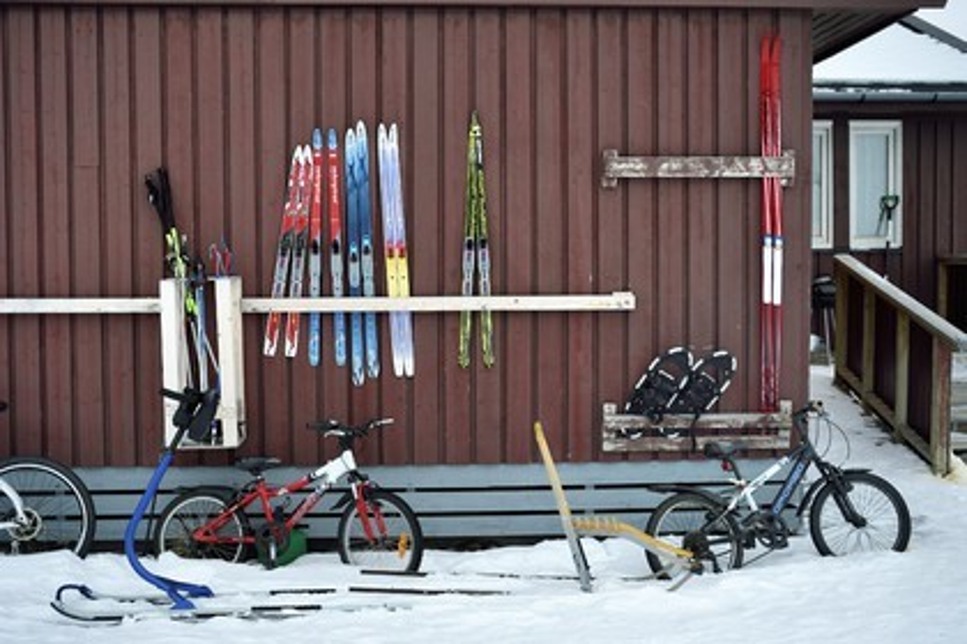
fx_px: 1236
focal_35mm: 46
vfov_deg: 29.2
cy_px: 322
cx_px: 484
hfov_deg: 42.7
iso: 400
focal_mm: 46
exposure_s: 1/125
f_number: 3.5
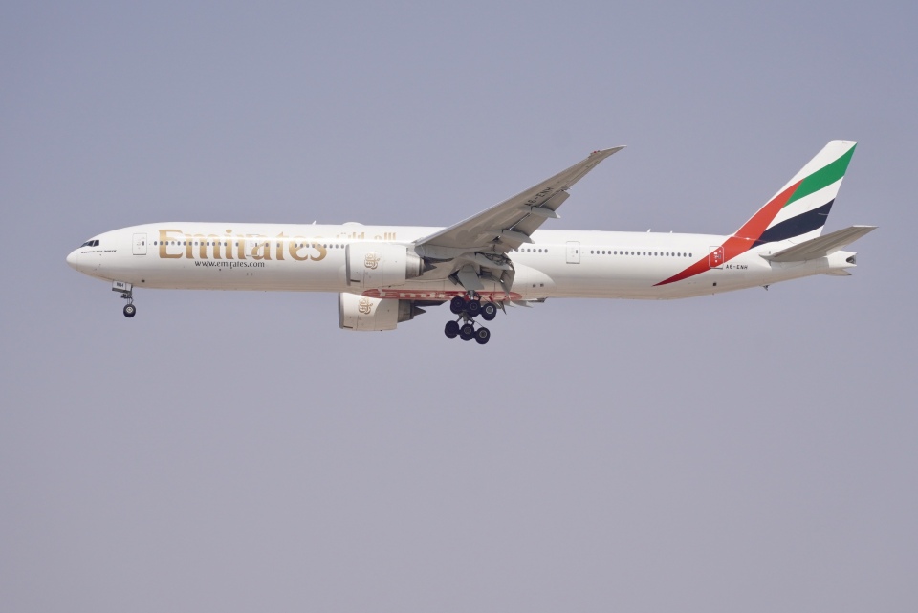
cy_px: 306
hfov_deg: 10.2
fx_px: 5166
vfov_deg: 6.8
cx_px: 459
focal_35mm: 202
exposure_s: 1/1000
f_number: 9
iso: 250
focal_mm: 135
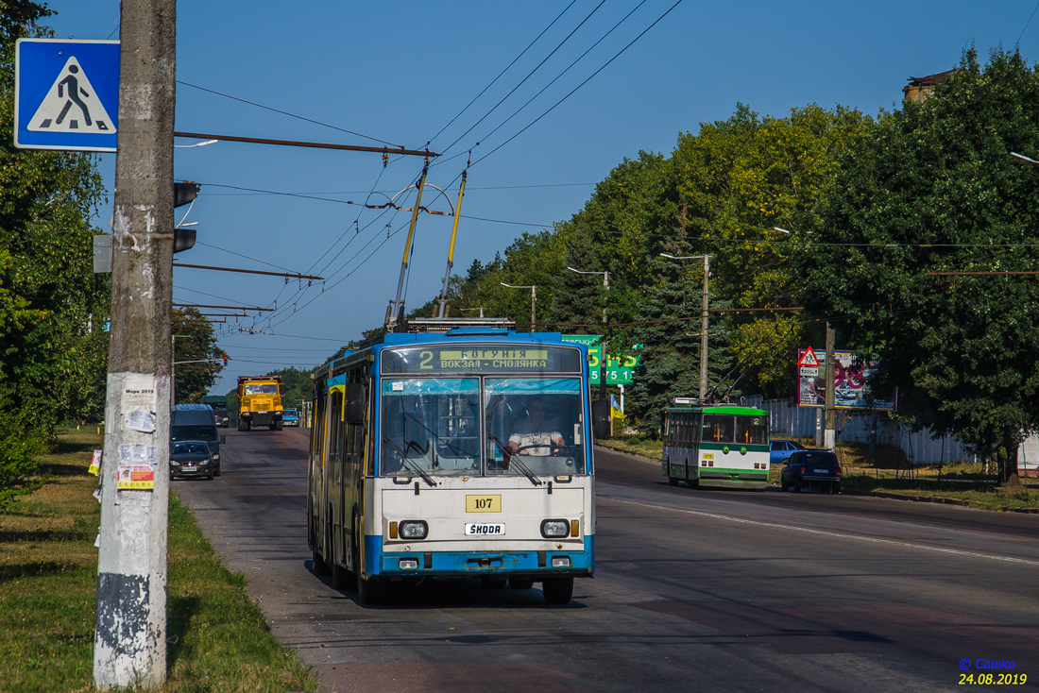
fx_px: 3681
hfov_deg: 16.1
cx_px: 520
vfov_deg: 10.8
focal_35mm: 128
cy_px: 346
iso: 100
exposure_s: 1/1600
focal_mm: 85
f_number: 5.6
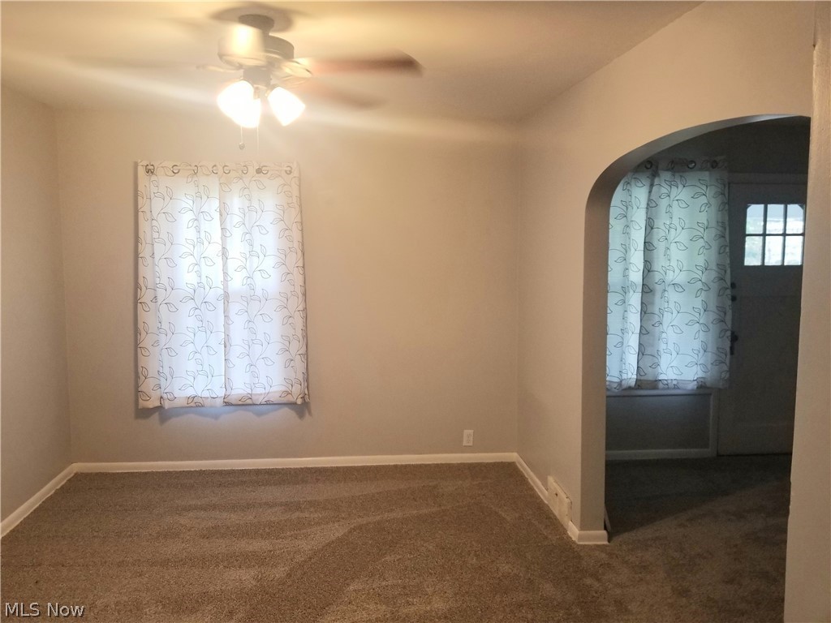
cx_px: 416
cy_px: 312
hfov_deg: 67.3
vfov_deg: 53.1
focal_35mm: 26
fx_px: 624
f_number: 1.7
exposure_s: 1/30
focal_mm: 4.25
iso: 160
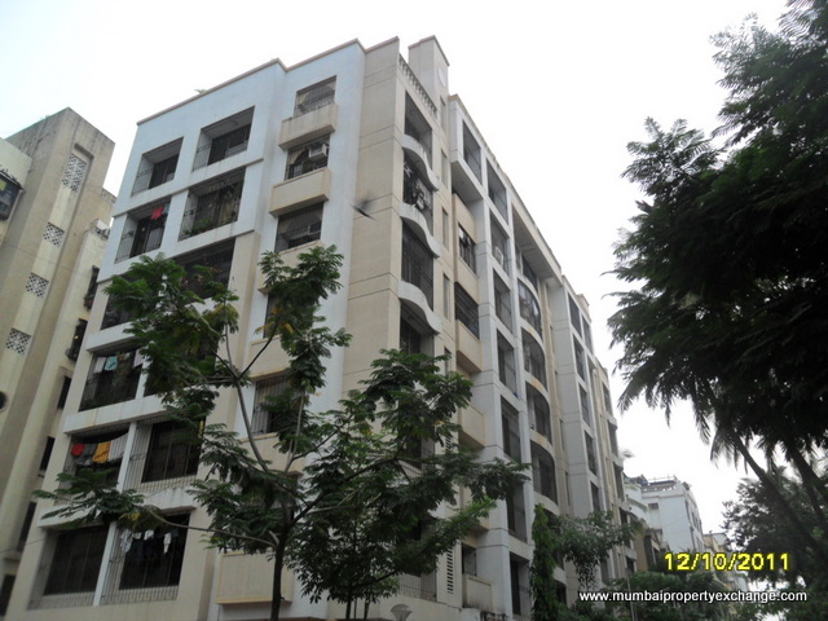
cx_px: 414
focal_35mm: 27
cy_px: 310
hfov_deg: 65.3
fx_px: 646
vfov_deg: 51.4
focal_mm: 4.9
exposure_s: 1/60
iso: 100
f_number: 3.5
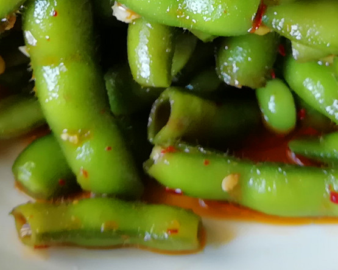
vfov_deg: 15.5
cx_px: 200
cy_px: -69
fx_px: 950
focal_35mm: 95
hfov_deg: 20.1
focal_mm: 3.83
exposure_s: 1/50
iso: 50
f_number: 1.8
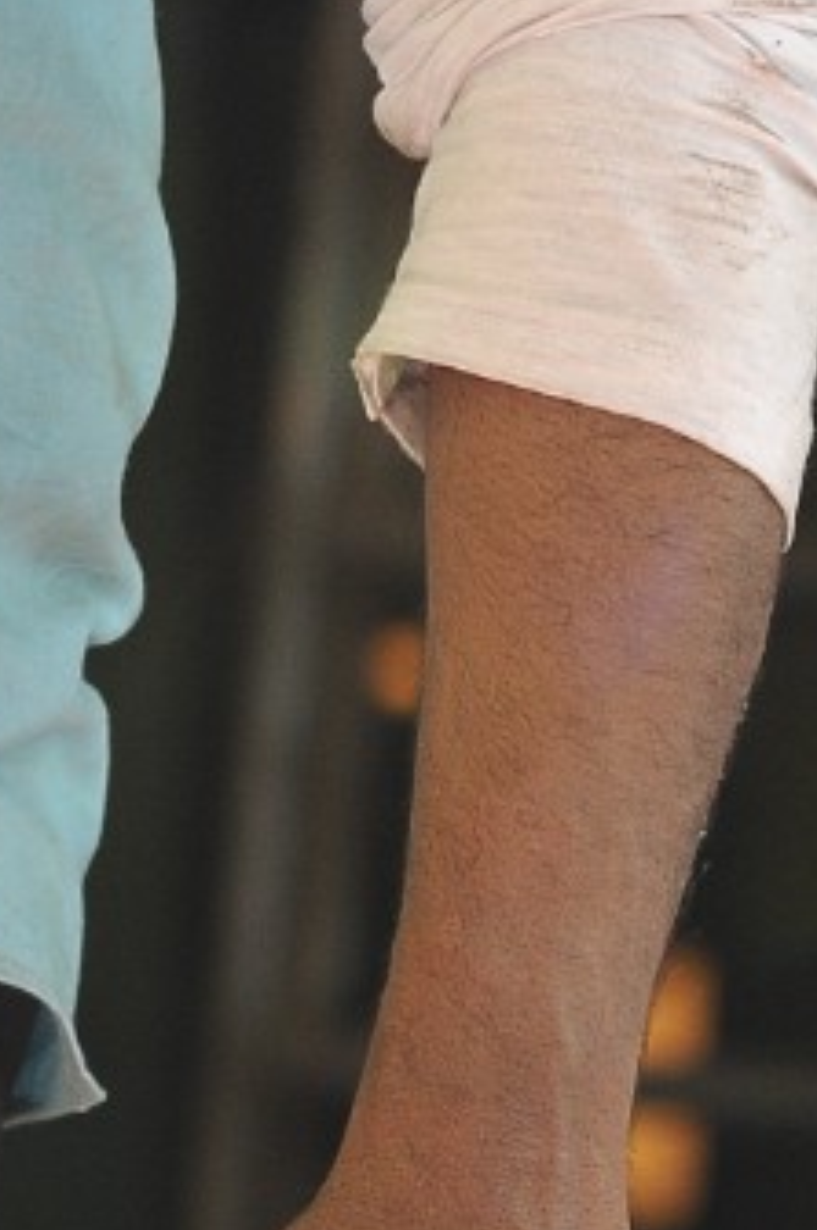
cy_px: -520
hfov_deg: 3.1
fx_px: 15263
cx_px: -452
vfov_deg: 4.6
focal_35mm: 447
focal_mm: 100
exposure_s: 1/200
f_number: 3.5
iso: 1250
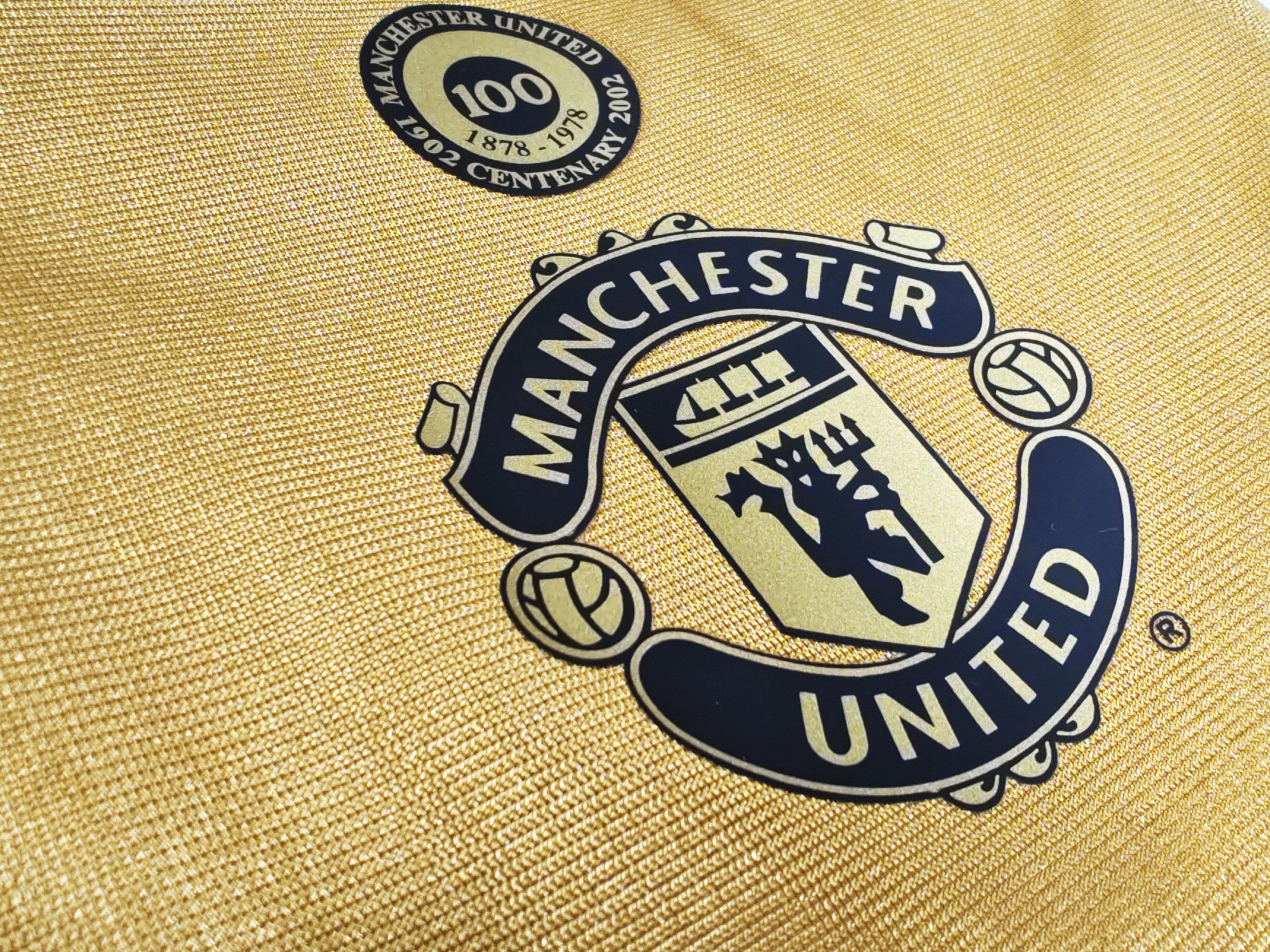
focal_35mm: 23
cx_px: 635
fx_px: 844
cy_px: 476
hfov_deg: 73.9
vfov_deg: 58.9
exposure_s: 1/33.3
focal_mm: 2.59
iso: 155
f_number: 2.2
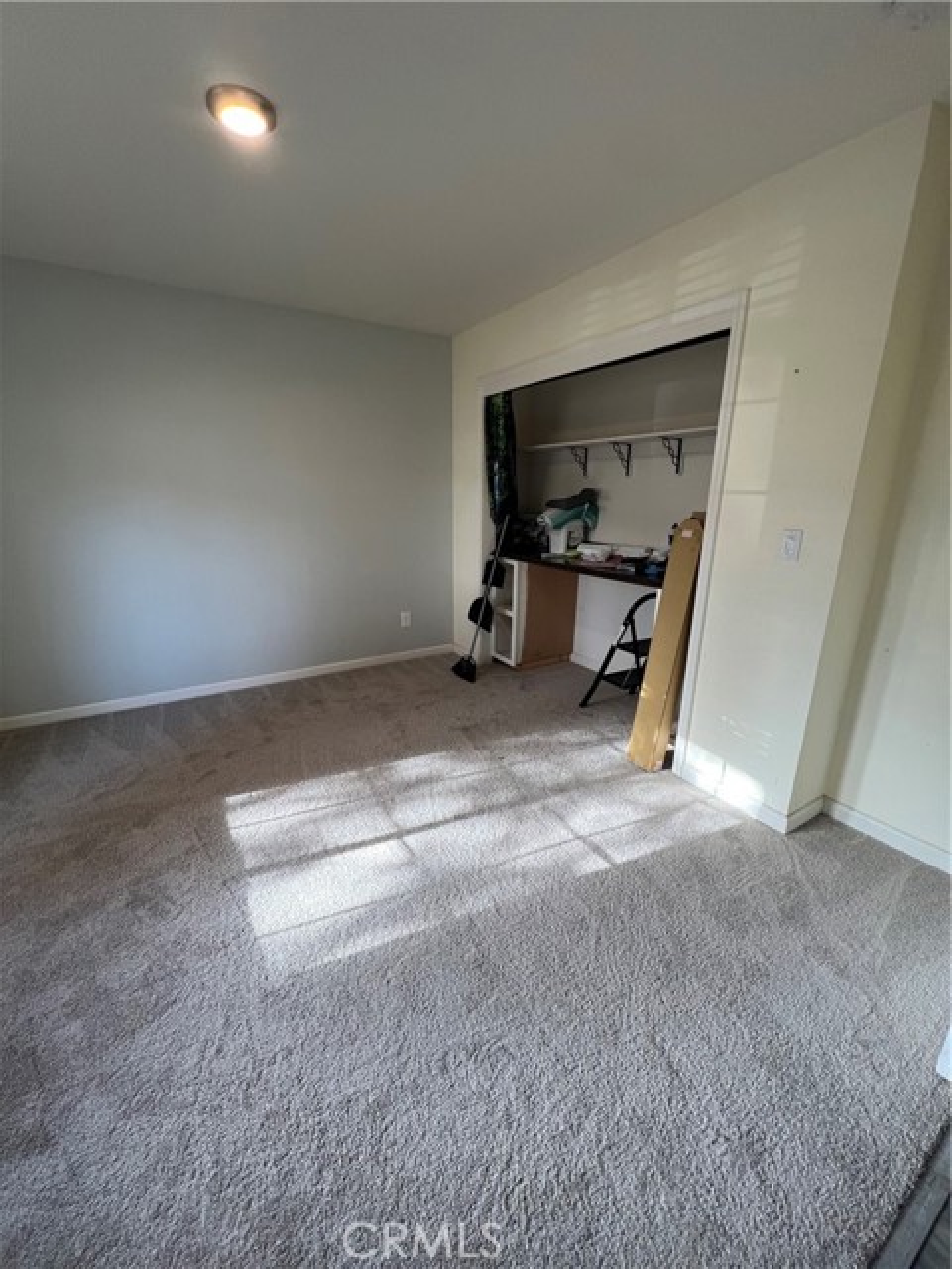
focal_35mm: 13
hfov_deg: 89.9
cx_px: 476
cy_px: 634
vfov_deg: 106.2
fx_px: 477
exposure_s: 1/120
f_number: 1.8
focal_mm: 1.57
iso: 125
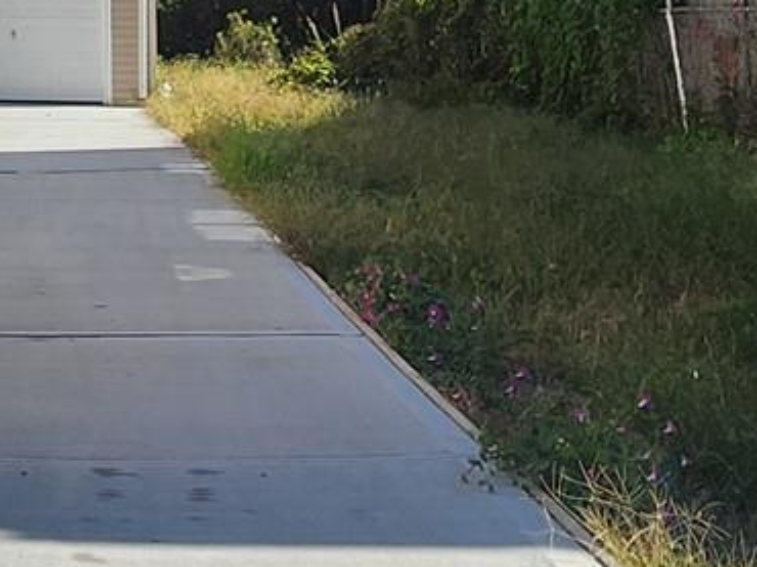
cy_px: -309
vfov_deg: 18.0
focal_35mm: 72
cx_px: 29
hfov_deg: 25.9
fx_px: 1574
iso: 50
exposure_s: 1/1859
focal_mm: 2.2
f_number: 2.2
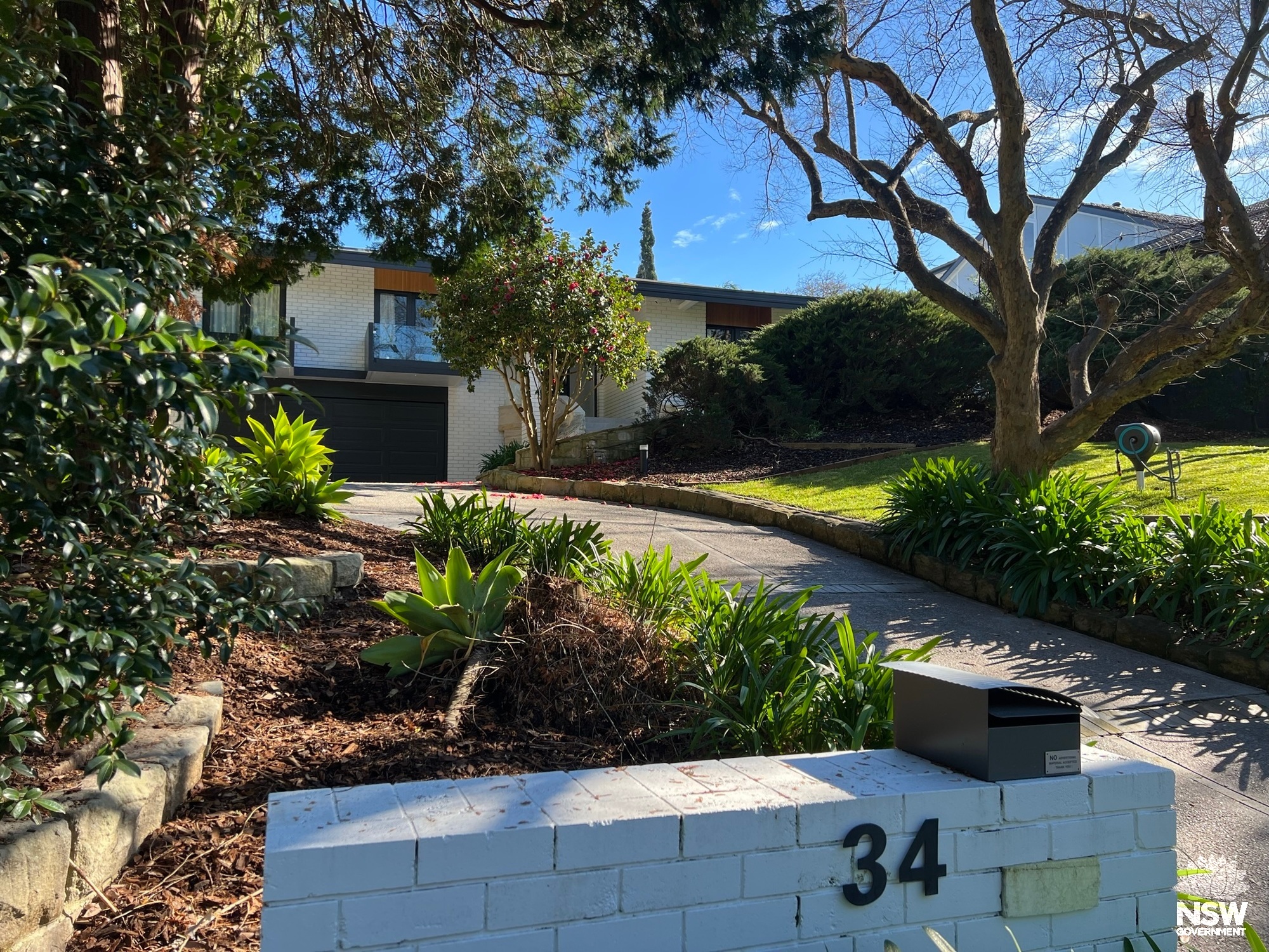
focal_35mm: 26
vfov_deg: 53.1
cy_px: 476
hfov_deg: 67.3
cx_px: 634
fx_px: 953
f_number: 1.5
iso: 50
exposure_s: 1/639
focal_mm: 5.7
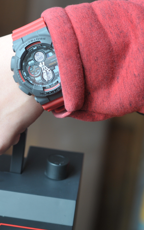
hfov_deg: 11.2
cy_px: 115
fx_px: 728
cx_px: 16
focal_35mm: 116
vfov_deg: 18.0
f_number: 3.5
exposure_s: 1/160
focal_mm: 50
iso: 200
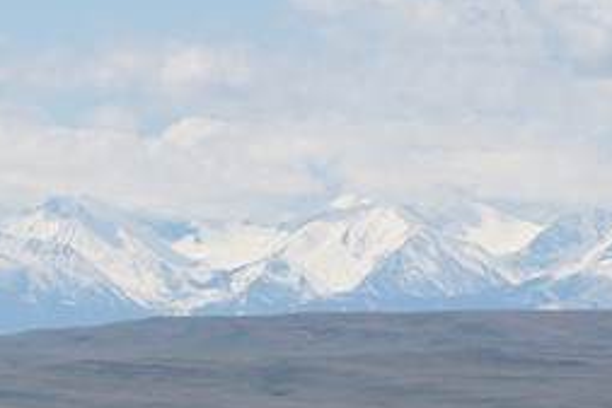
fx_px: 7671
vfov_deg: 3.0
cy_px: 748
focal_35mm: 451
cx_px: 53
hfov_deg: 4.6
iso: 100
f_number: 6.3
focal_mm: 105
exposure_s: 1/500
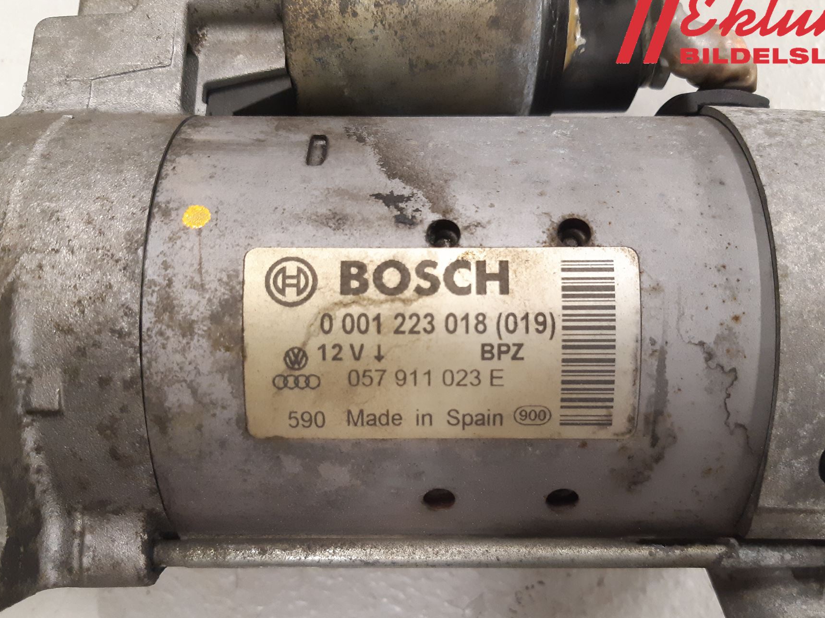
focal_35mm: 31
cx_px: 419
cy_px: 351
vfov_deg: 45.3
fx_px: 739
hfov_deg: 58.4
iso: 250
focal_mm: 3.93
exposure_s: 1/33
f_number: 1.7
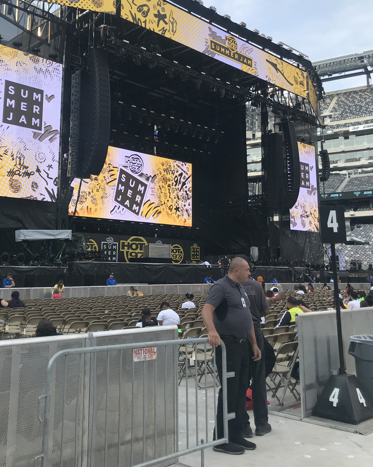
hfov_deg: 39.1
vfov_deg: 47.5
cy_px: 177
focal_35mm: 38
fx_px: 524
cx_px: 164
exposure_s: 1/1277
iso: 20
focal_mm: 3.99
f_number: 1.8
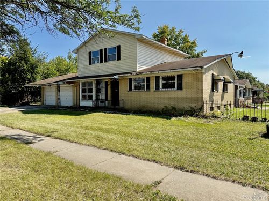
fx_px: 187
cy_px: 100
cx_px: 134
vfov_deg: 56.8
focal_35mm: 24
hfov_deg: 71.6
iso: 80
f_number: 1.78
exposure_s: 1/3759
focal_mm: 6.76
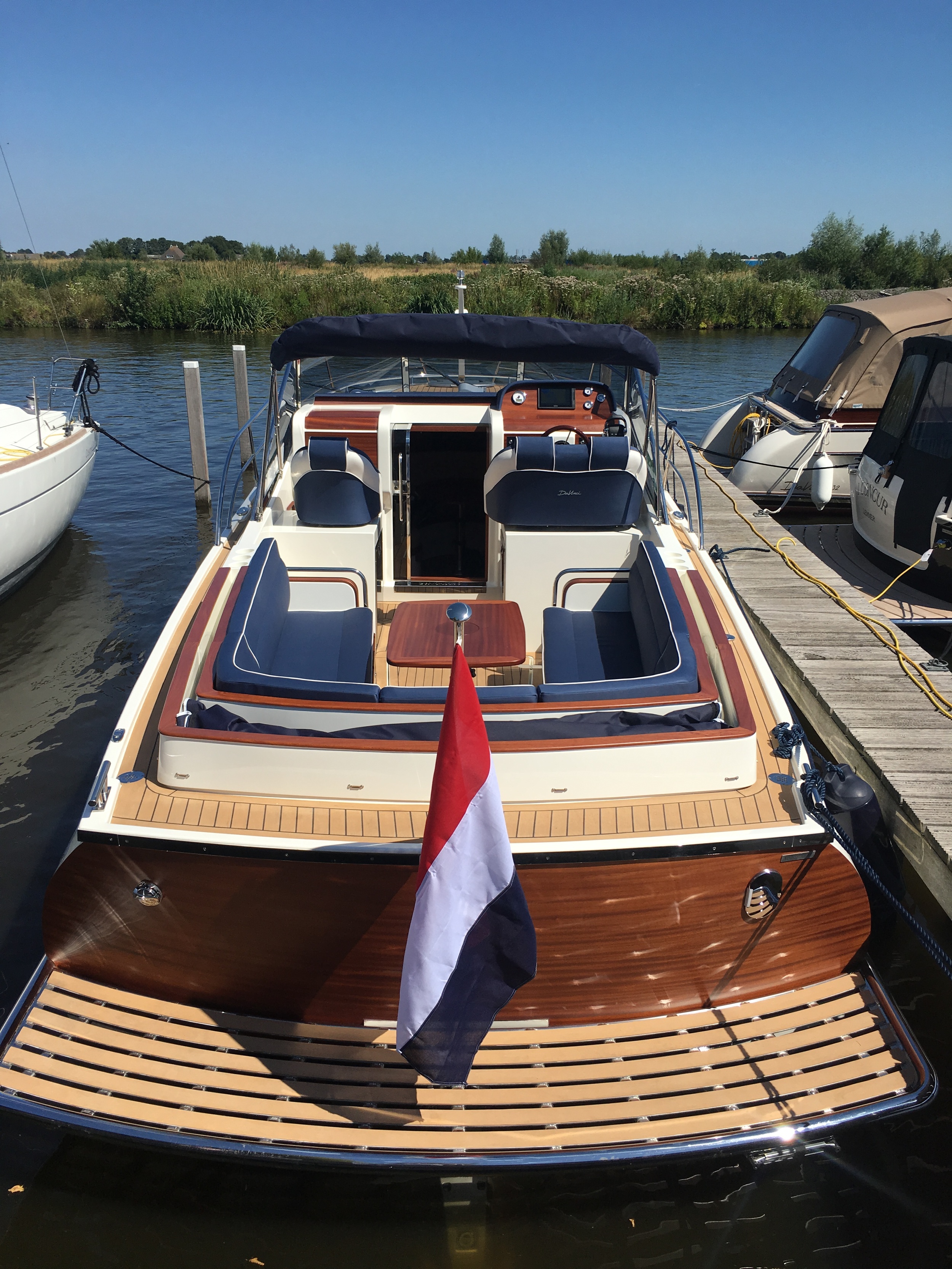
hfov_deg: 48.2
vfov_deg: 61.7
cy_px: 634
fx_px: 1063
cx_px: 476
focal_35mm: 29
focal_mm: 4.15
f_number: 2.2
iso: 25
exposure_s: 1/2404
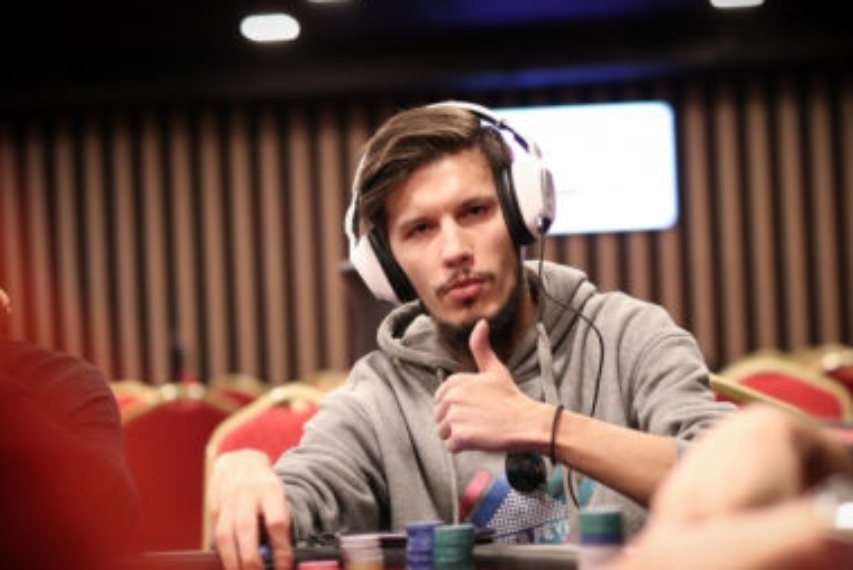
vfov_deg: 6.6
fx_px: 4948
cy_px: 332
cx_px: 471
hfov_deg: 9.9
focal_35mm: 209
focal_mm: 105
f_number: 5.6
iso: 6400
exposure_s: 1/80
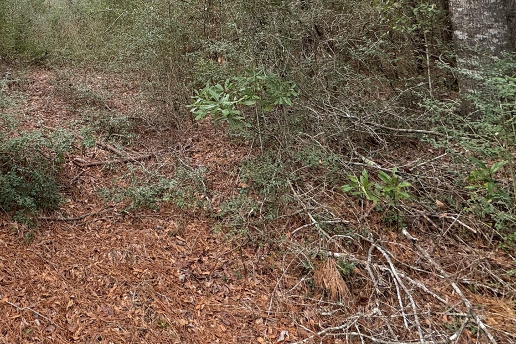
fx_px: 459
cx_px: 64
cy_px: -54
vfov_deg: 34.2
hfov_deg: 52.5
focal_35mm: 32
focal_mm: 2.22
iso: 40
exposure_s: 1/364
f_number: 2.2
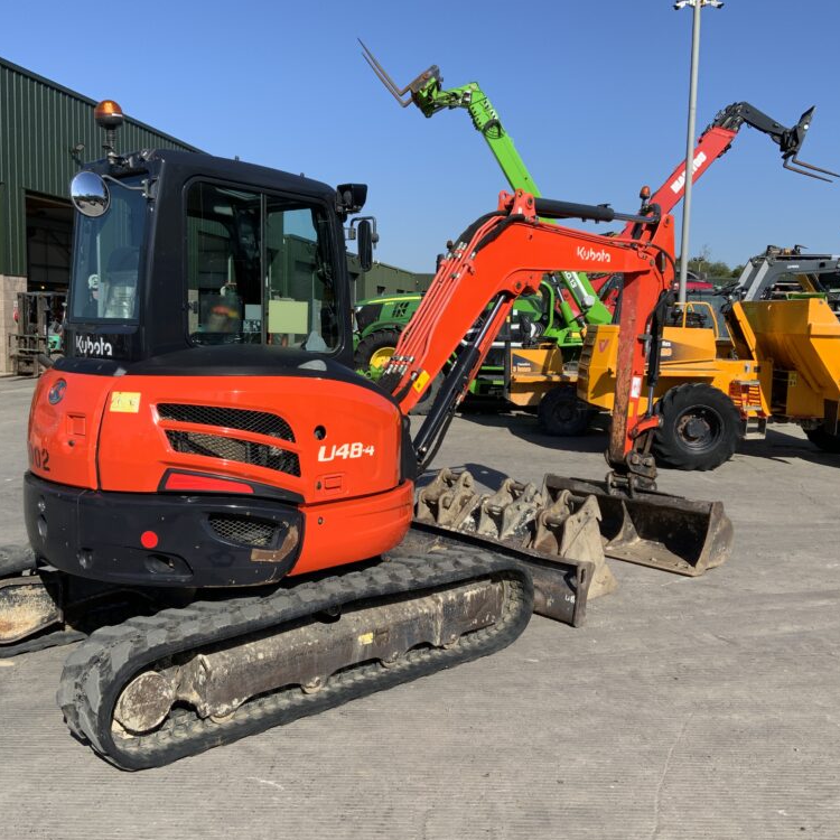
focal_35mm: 35
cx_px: 408
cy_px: 423
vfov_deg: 47.2
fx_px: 961
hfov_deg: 47.2
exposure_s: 1/1848
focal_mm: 3
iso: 16
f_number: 1.8
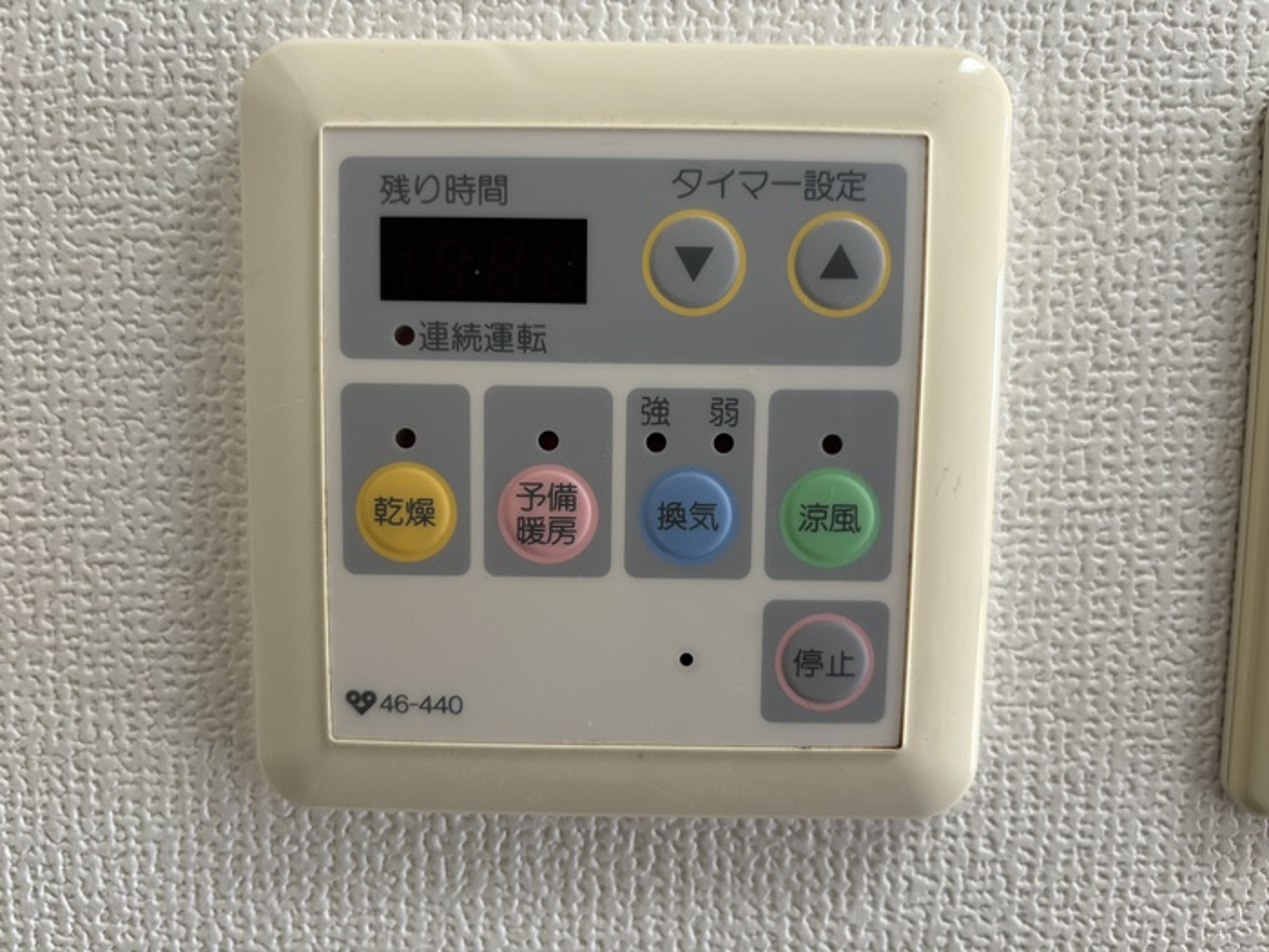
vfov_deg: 53.1
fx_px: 953
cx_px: 634
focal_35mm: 26
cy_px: 476
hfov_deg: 67.3
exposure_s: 1/60
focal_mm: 5.96
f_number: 1.6
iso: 80
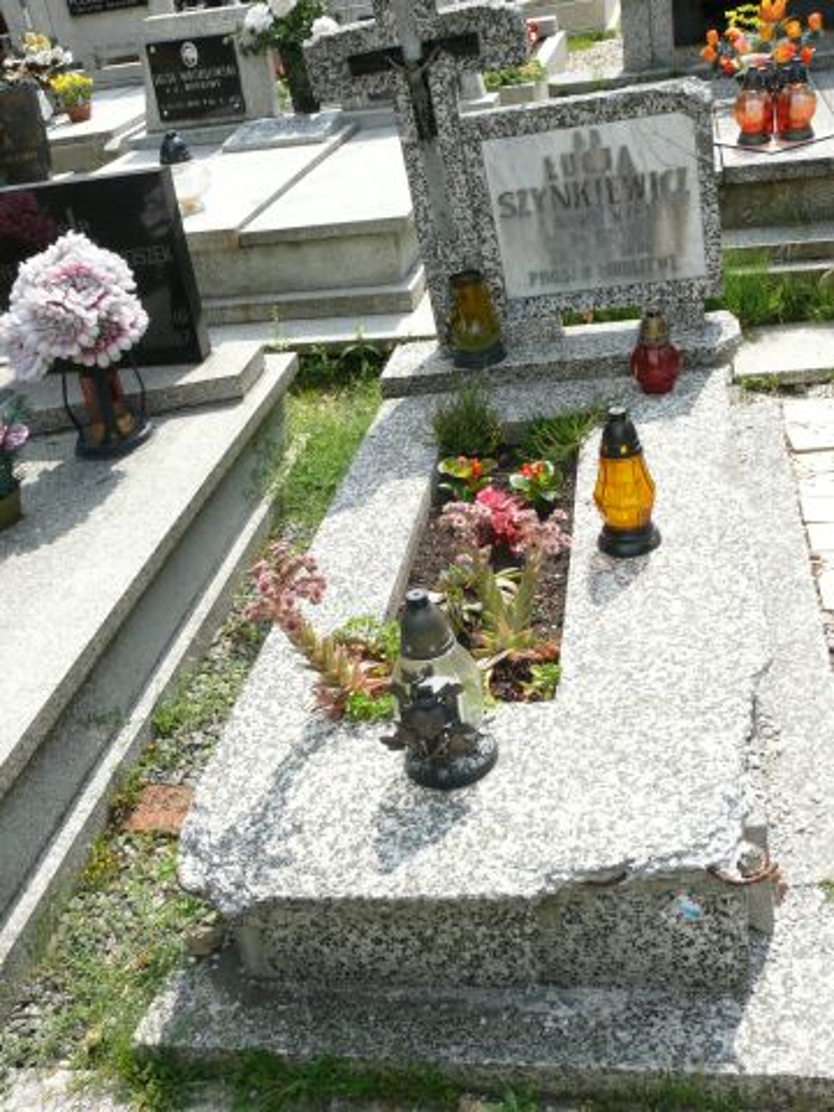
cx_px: 417
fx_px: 1124
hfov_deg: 40.7
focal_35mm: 35
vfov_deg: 52.6
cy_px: 556
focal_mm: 7.4
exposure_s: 1/250
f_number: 5.6
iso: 100
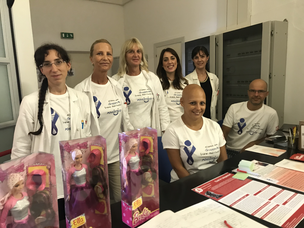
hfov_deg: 63.4
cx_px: 152
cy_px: 114
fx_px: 246
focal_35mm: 28
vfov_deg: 49.7
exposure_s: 1/17
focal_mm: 3.99
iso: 100
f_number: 1.8
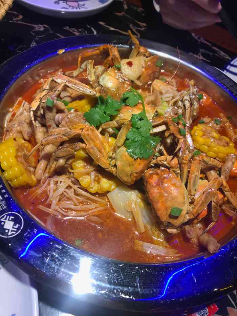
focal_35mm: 28
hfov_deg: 49.8
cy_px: 158
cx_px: 118
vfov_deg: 63.4
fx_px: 256
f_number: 1.8
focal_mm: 3.99
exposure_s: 1/248
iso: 20
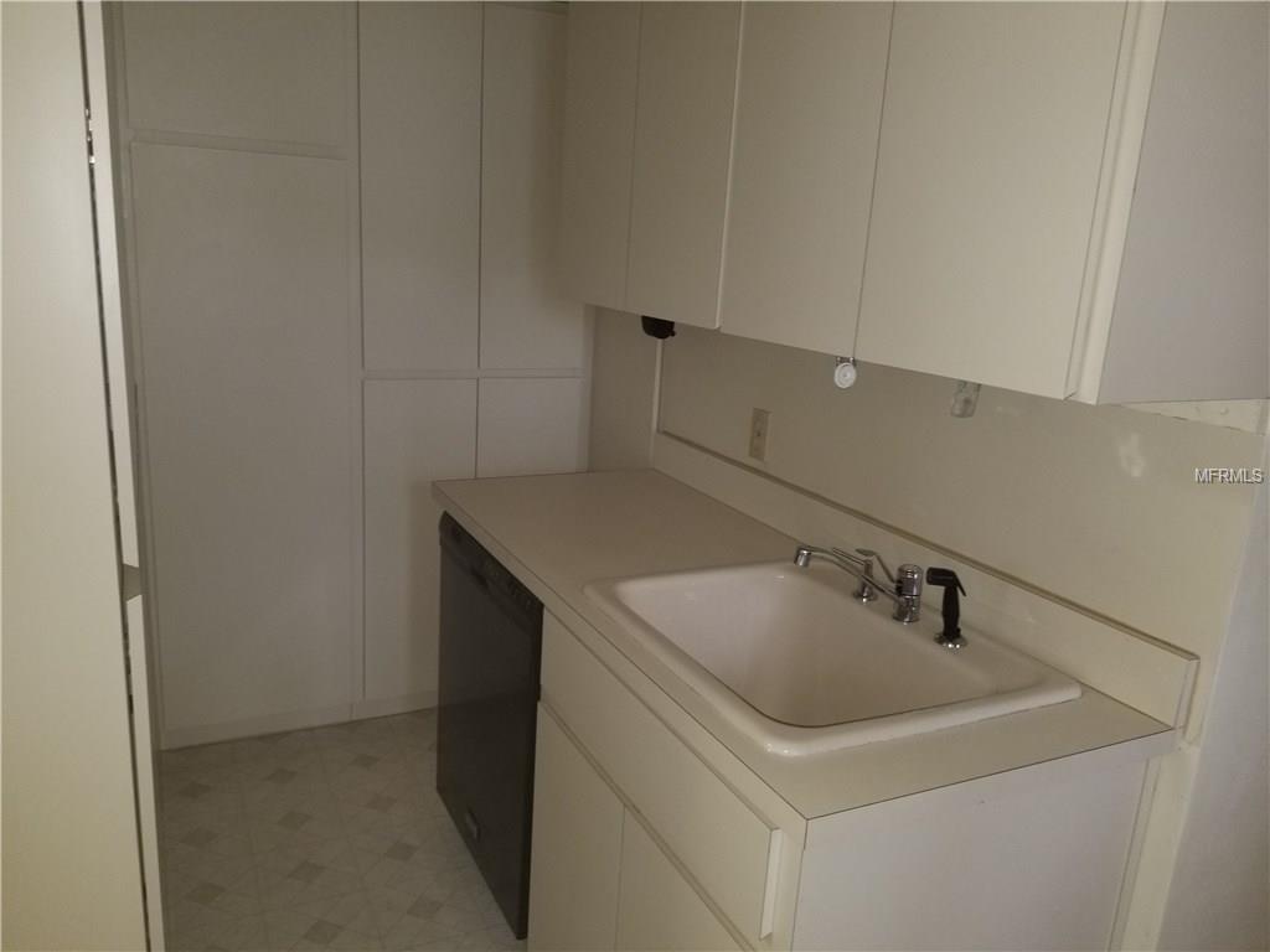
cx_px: 635
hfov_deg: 67.3
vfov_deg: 53.1
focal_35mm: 26
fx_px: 954
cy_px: 476
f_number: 1.7
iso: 125
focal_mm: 4.3
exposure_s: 1/24
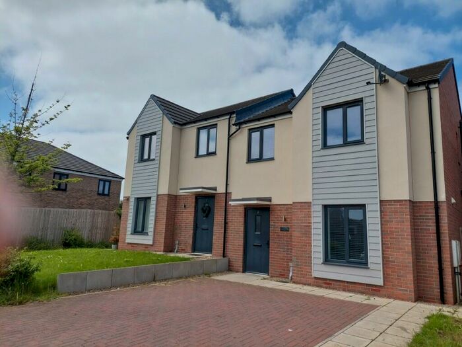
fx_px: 334
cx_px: 231
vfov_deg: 54.9
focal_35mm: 25
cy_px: 174
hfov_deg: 69.4
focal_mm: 5.23
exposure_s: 1/2737
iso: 40
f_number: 1.8
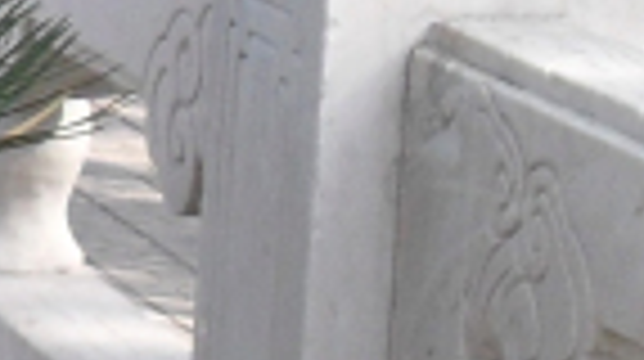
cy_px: 886
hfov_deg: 7.2
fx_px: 4656
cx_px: -1193
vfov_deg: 4.3
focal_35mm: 273
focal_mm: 6.2
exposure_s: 1/500
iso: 100
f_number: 2.8
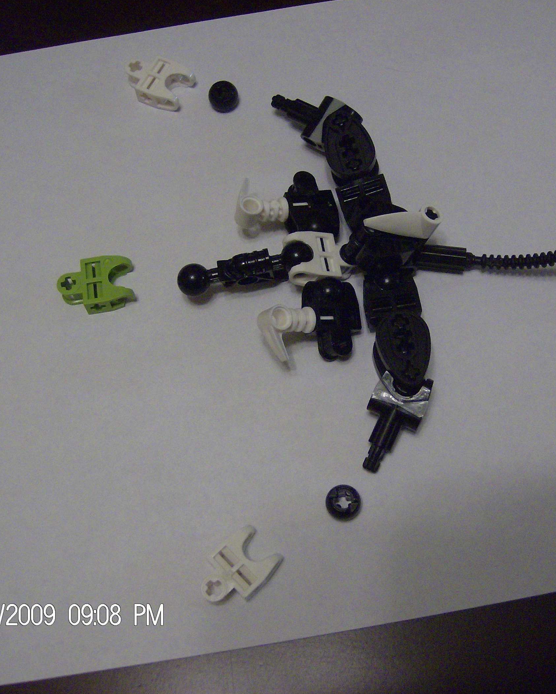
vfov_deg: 39.5
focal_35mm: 47
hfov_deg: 31.9
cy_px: 344
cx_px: 351
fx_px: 967
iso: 200
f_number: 2.8
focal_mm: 6
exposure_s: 1/14.7
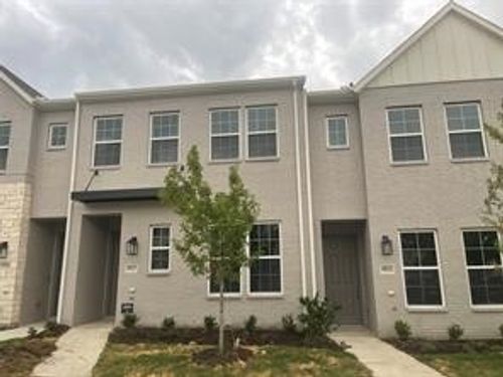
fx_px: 378
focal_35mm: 26
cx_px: 252
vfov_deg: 53.1
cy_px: 188
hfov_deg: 67.3
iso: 32
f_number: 1.6
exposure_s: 1/256
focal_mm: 5.1
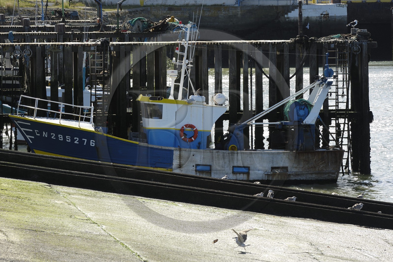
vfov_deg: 5.7
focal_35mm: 240
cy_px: 131
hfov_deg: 8.6
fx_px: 2619
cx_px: 196
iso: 100
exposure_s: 1/250
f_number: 6
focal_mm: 160
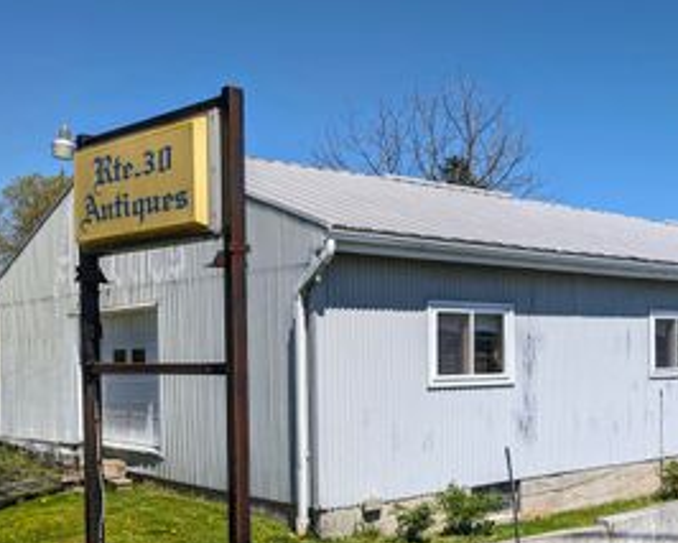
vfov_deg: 33.8
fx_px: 883
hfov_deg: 39.0
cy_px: 370
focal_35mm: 44
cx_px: 609
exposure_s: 1/1558
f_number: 1.68
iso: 24
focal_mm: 6.9
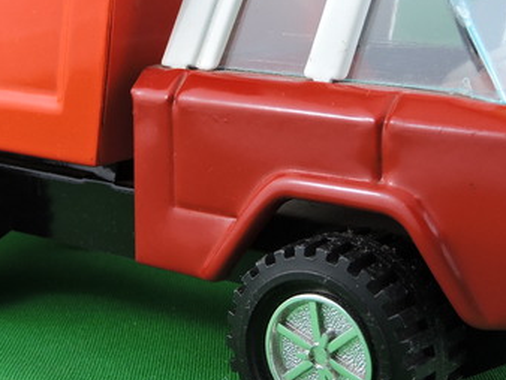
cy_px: 91
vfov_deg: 18.3
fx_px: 1170
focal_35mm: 80
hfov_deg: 24.4
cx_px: 228
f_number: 3.8
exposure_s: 1/30
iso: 140
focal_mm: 6.3
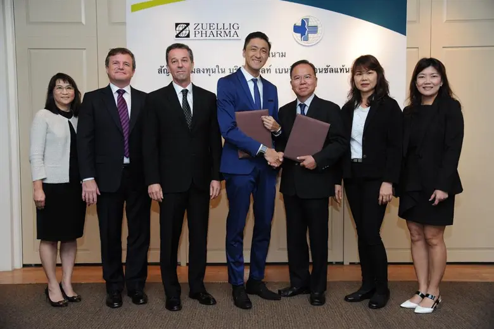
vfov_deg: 41.1
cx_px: 247
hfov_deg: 58.7
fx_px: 439
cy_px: 164
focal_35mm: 32
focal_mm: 32
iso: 1250
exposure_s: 1/125
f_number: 4.5
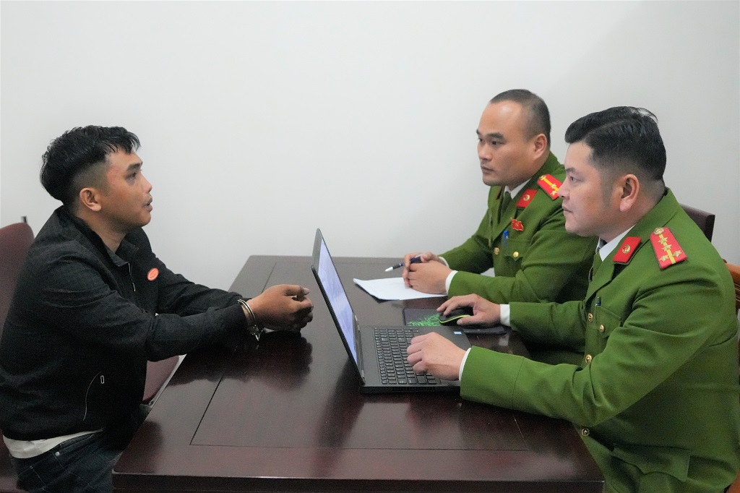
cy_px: 246
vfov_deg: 36.8
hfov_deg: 53.1
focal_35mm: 36
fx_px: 740
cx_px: 370
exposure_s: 1/640
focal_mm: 24
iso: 12800
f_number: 2.8
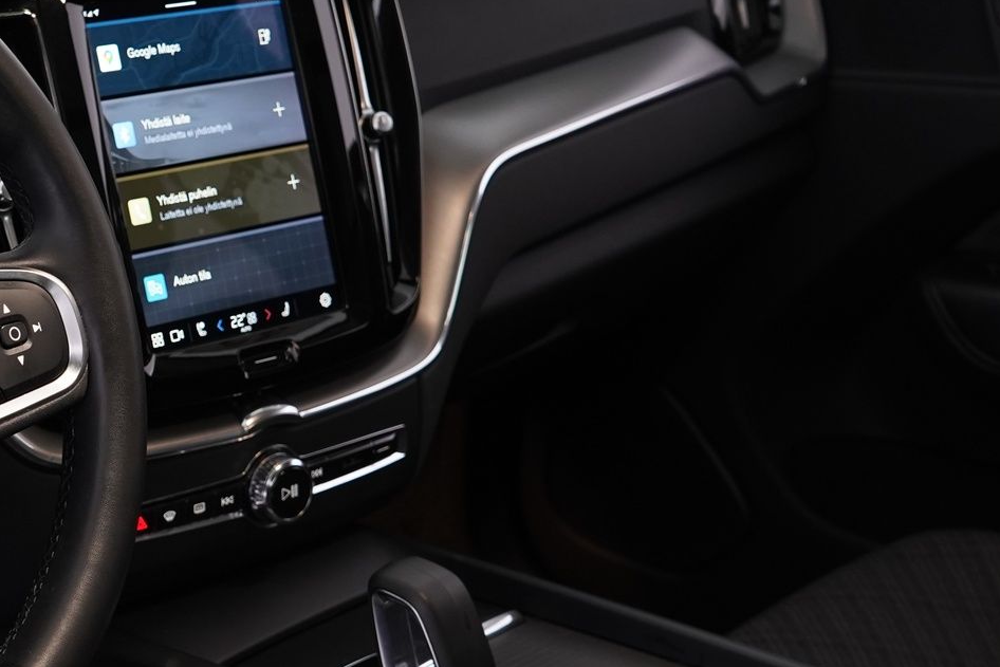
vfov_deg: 18.4
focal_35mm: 74
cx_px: 52
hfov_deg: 26.2
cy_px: 367
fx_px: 2056
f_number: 5
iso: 1000
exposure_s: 1/10
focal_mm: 28
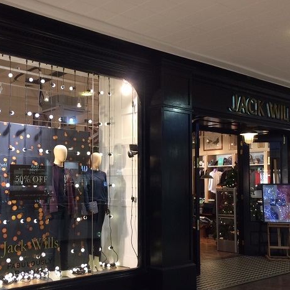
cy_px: 163
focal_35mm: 44
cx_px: 111
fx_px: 417
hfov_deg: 38.1
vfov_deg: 38.3
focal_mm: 4.15
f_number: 2.2
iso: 100
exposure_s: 1/33
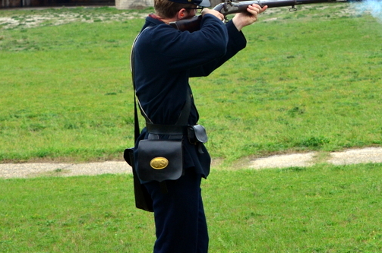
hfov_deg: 12.2
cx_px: 306
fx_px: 1779
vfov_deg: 8.1
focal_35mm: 168
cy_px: 49
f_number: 7.1
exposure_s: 1/320
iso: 400
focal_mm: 55
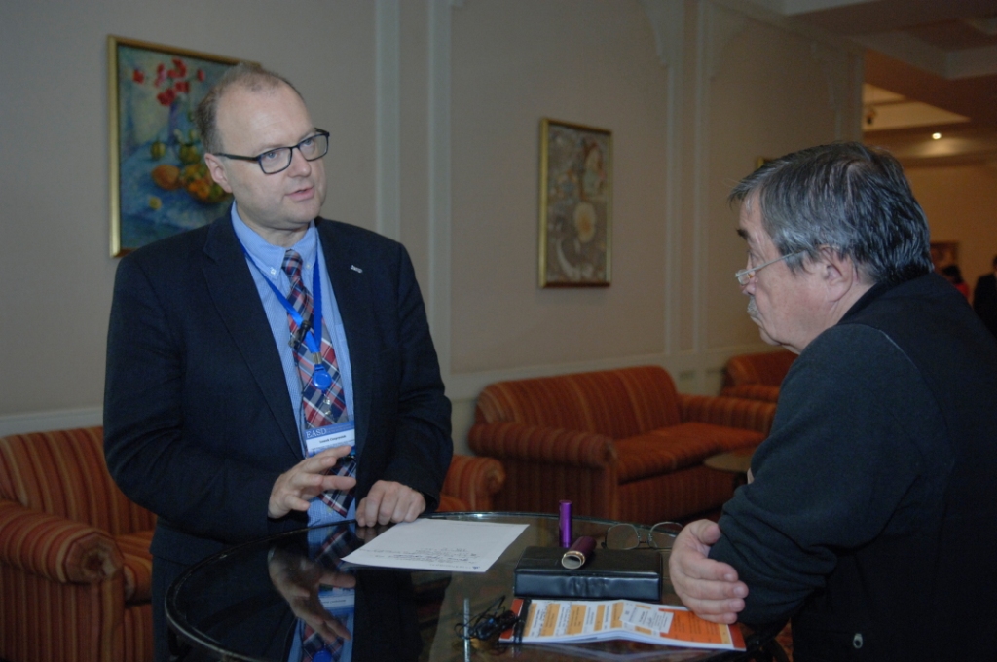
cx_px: 498
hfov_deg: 49.6
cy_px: 331
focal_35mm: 39
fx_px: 1079
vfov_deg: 34.1
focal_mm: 26
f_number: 2.8
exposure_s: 1/250
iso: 800
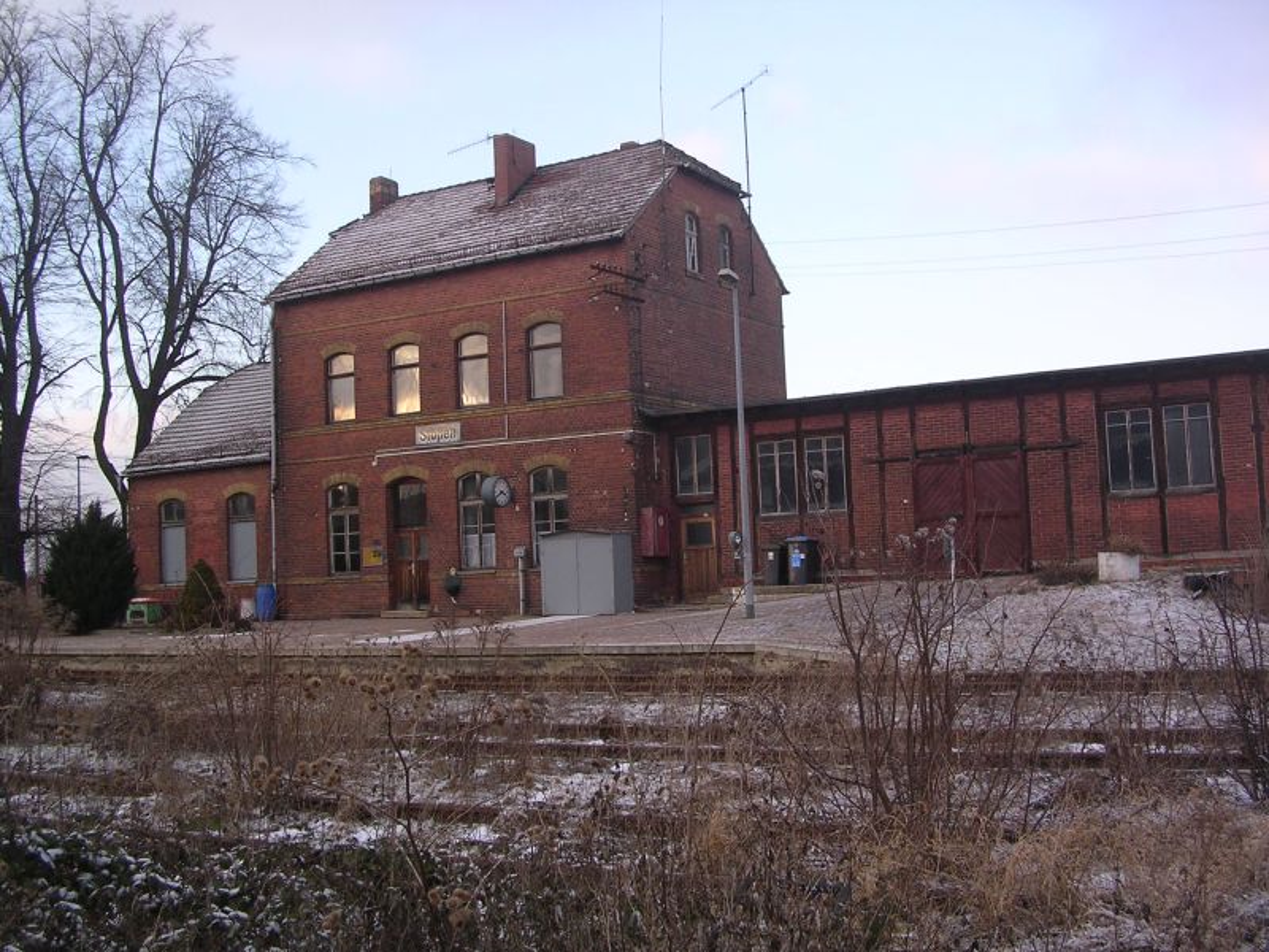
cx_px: 634
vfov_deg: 37.7
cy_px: 476
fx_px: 1393
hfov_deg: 49.0
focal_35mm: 38
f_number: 2.8
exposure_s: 1/188
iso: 100
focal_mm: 5.8
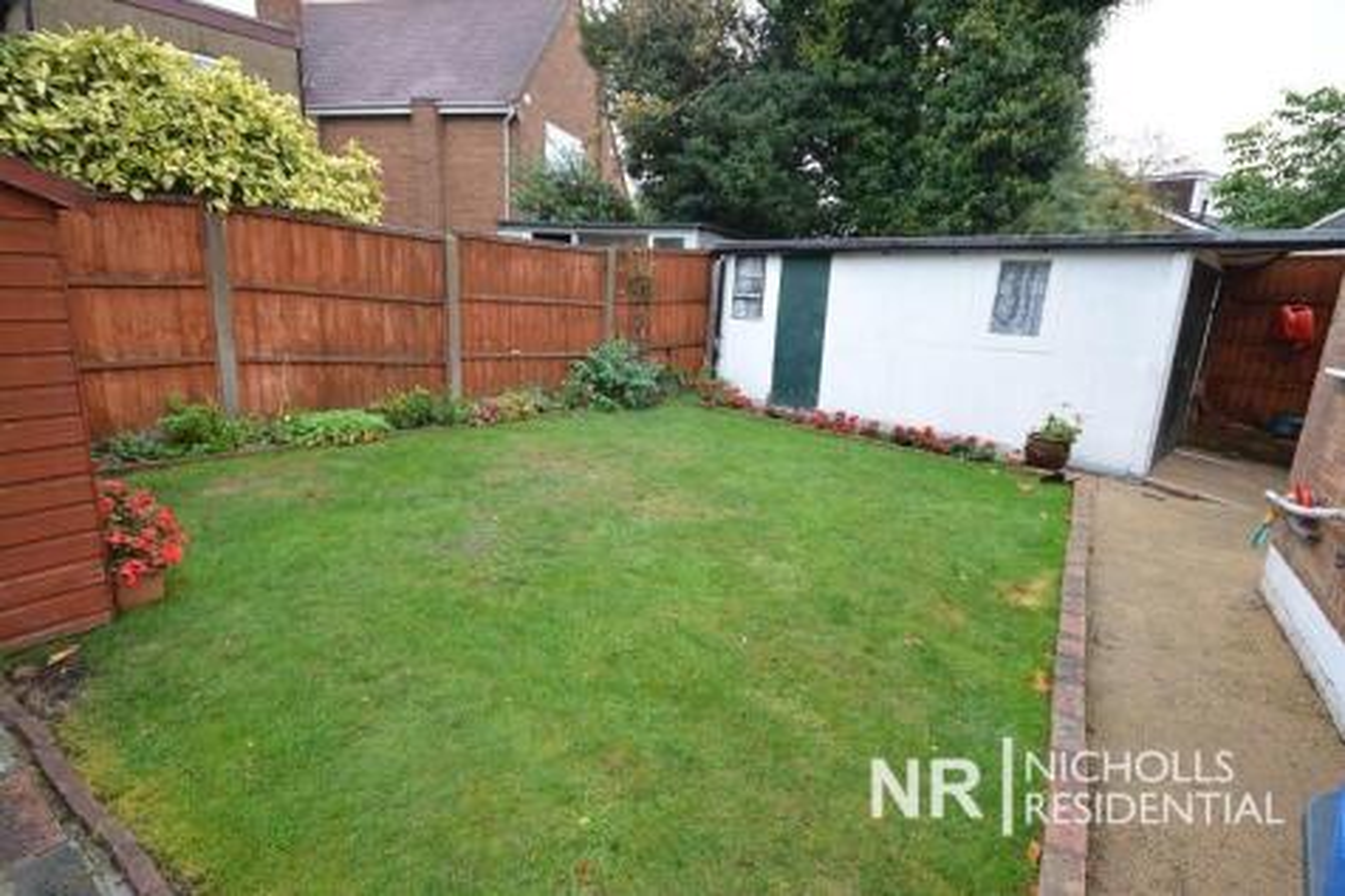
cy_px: 448
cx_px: 672
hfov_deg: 92.5
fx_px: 644
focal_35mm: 17
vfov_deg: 69.6
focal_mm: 11.5
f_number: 6.3
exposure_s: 1/50
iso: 400
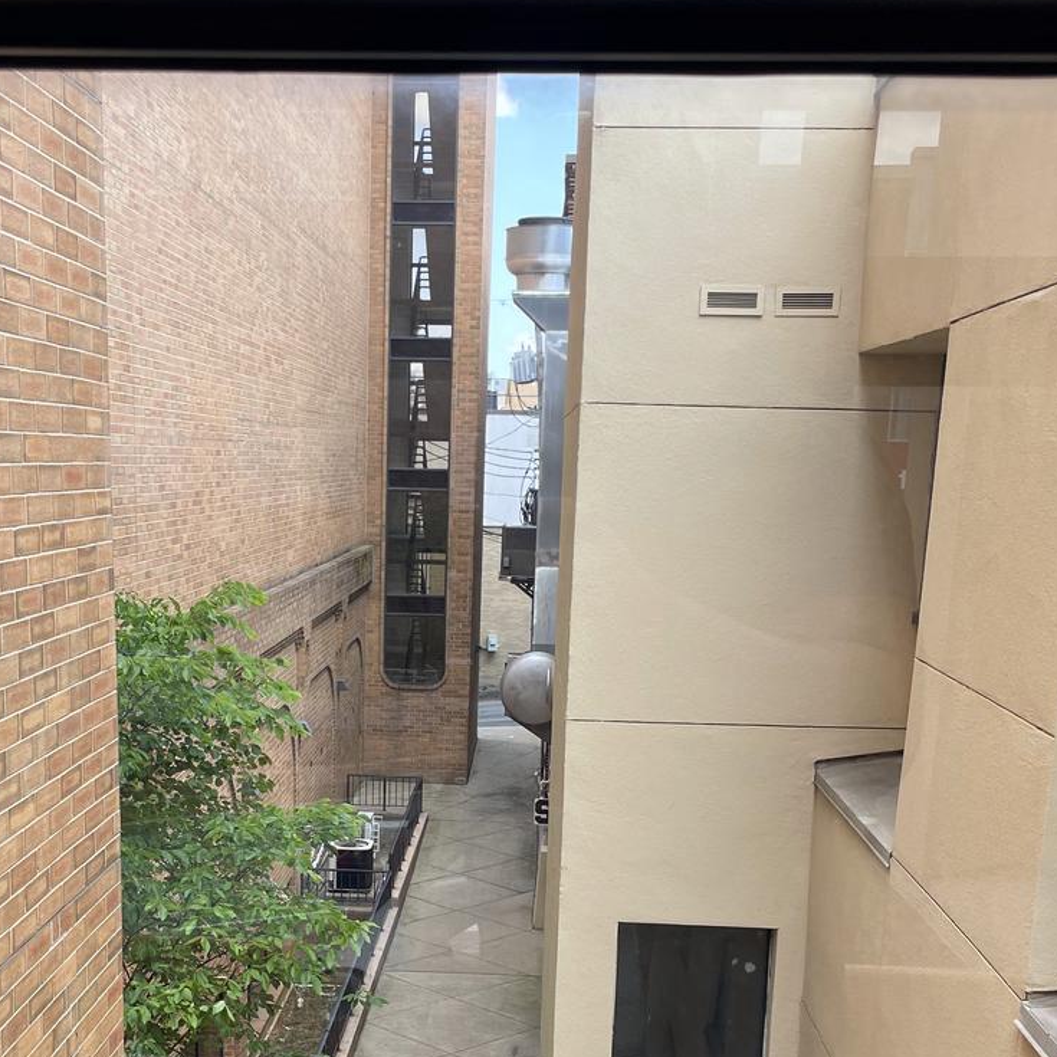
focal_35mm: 48
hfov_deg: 35.2
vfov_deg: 34.2
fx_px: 1658
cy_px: 859
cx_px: 398
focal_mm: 4.2
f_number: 1.6
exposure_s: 1/170
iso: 32
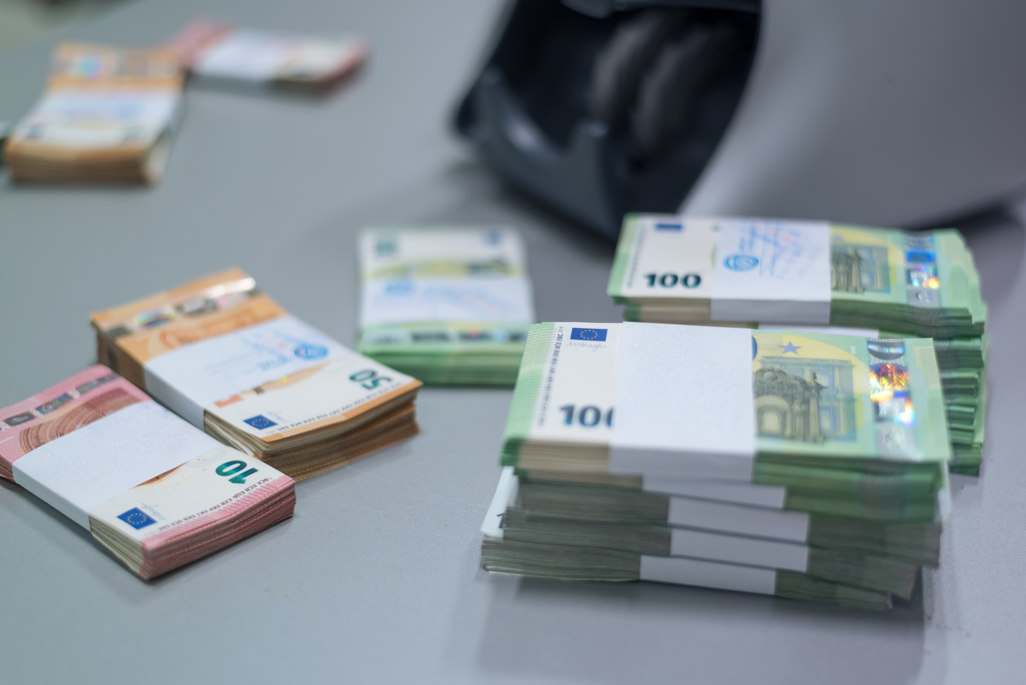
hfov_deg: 73.7
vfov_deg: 53.2
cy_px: 342
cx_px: 513
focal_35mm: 24
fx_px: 684
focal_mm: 24
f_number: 5.6
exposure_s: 1/80
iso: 1400
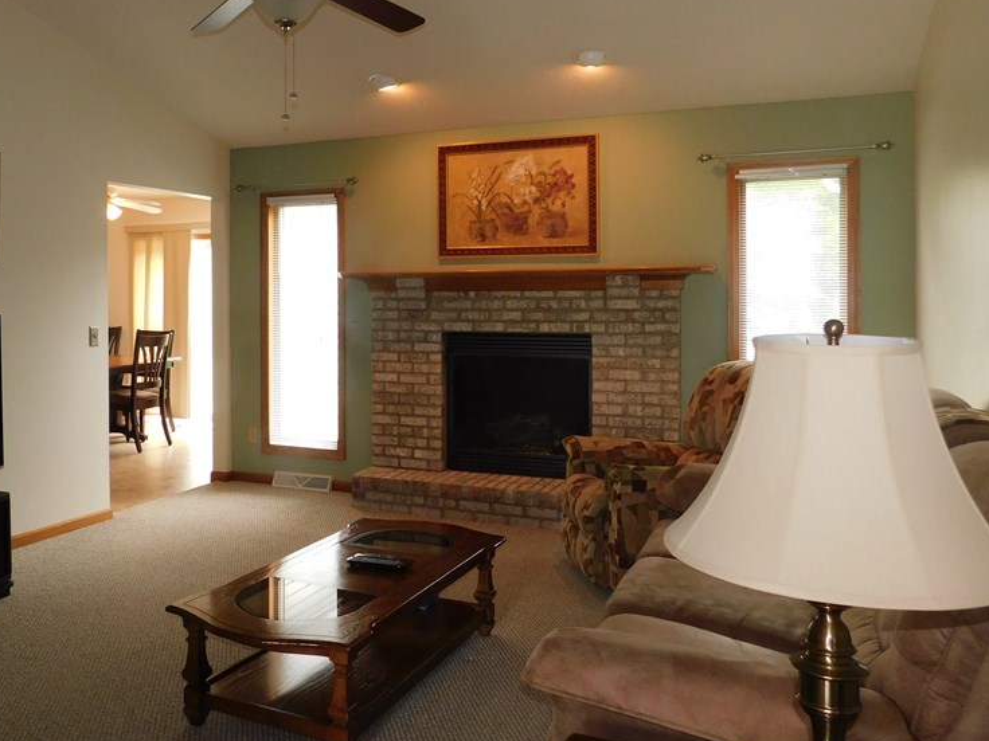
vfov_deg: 44.0
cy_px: 305
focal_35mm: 32
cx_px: 348
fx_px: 914
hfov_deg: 55.9
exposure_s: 1/30
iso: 200
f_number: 3
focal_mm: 4
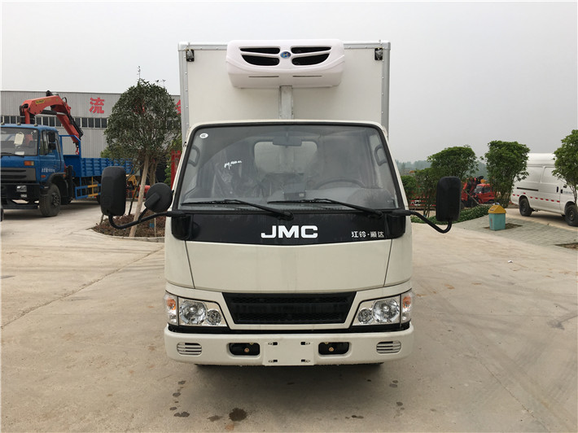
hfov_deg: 61.7
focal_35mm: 29
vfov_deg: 48.2
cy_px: 216
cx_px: 289
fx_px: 484
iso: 25
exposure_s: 1/475
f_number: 2.2
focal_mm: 4.15
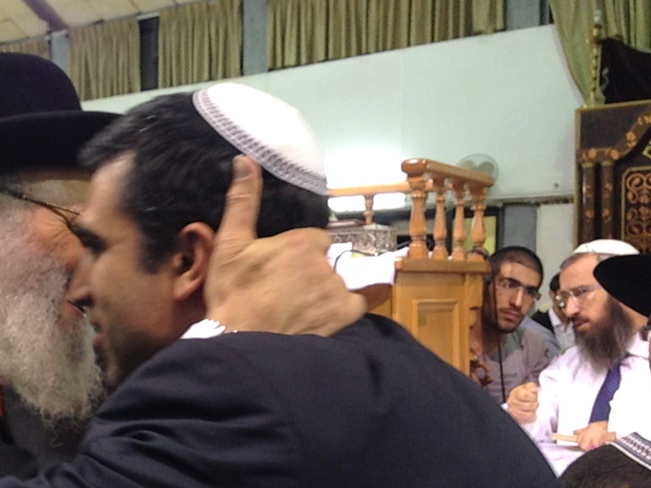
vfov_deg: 13.0
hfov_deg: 17.2
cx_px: 153
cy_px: 358
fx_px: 2144
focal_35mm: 114
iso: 200
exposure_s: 1/60
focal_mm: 4.12
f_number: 2.4
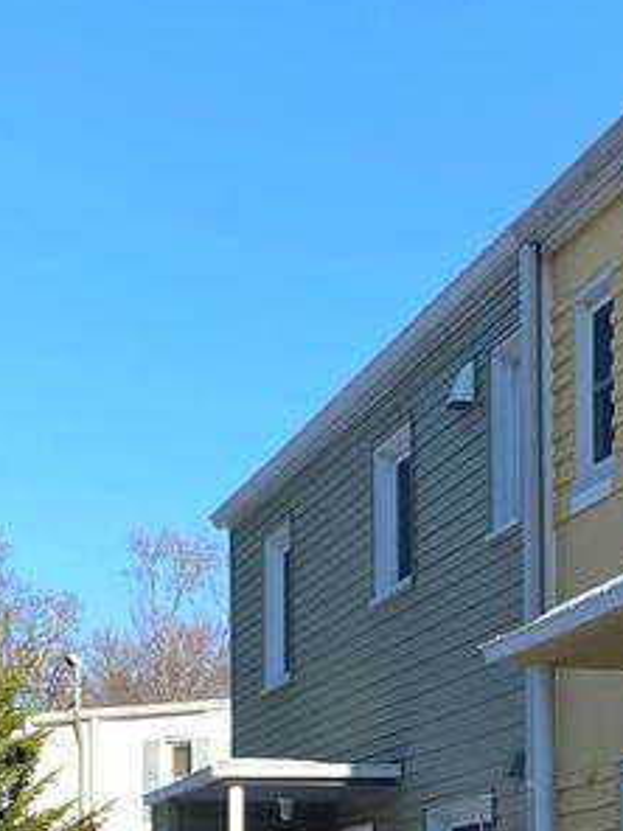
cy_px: 870
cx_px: 500
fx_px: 2280
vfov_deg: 19.9
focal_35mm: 95
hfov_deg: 15.5
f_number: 1.8
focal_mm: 4.25
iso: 32
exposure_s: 1/2028
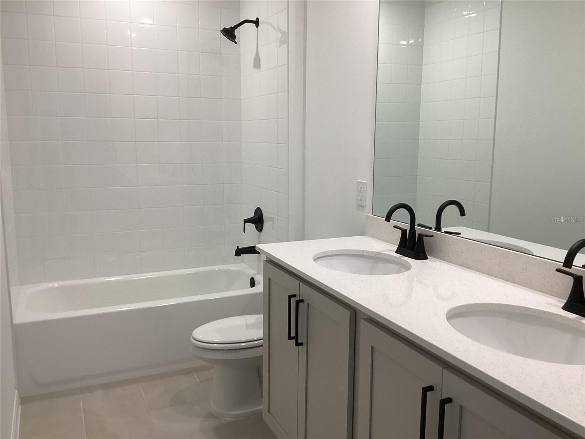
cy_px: 220
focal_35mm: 31
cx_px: 292
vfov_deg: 45.4
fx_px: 524
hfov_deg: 58.4
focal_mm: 3.3
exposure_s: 1/60
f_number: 2.4
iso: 64
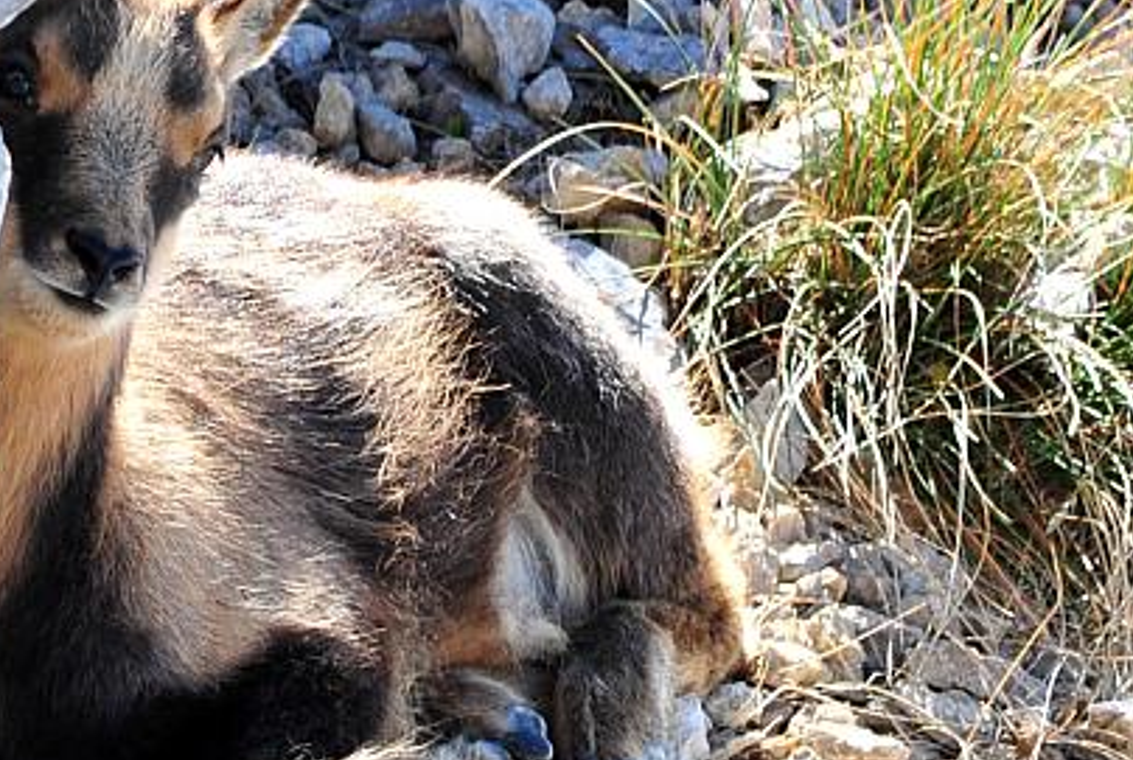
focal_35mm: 1115
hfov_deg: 1.8
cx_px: 423
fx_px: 35156
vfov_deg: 1.2
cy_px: 286
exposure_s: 1/250
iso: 320
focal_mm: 500
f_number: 8
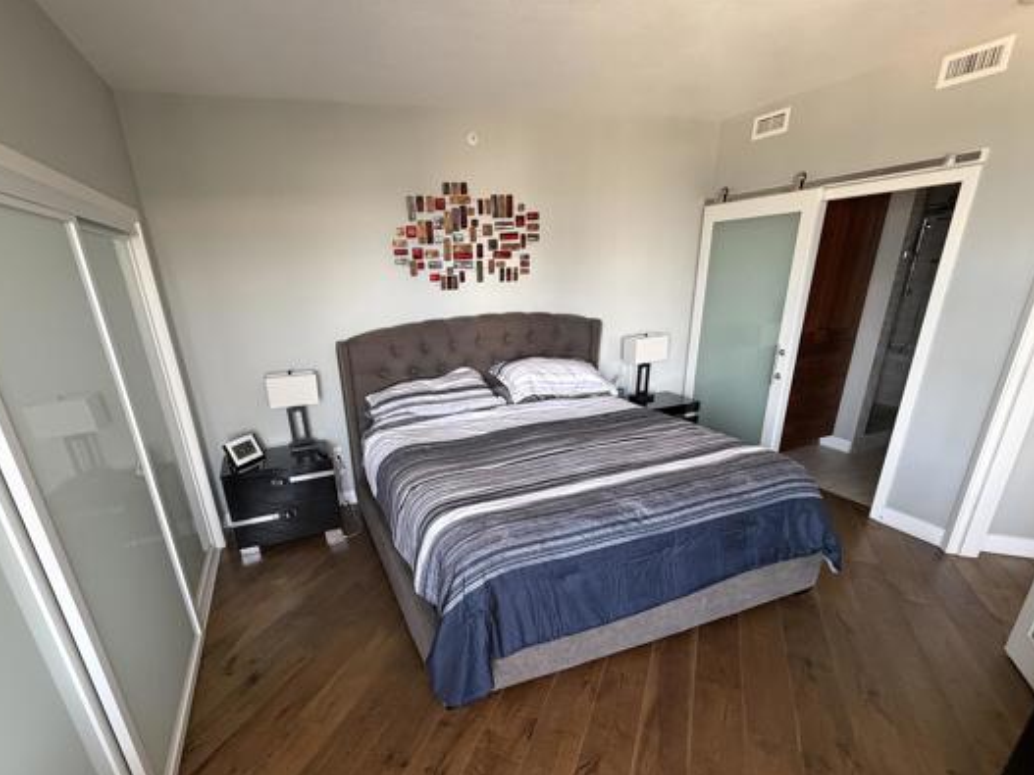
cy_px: 469
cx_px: 475
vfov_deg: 73.8
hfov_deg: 90.8
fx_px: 508
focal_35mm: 17
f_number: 2.2
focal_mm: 2.22
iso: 320
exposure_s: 1/60
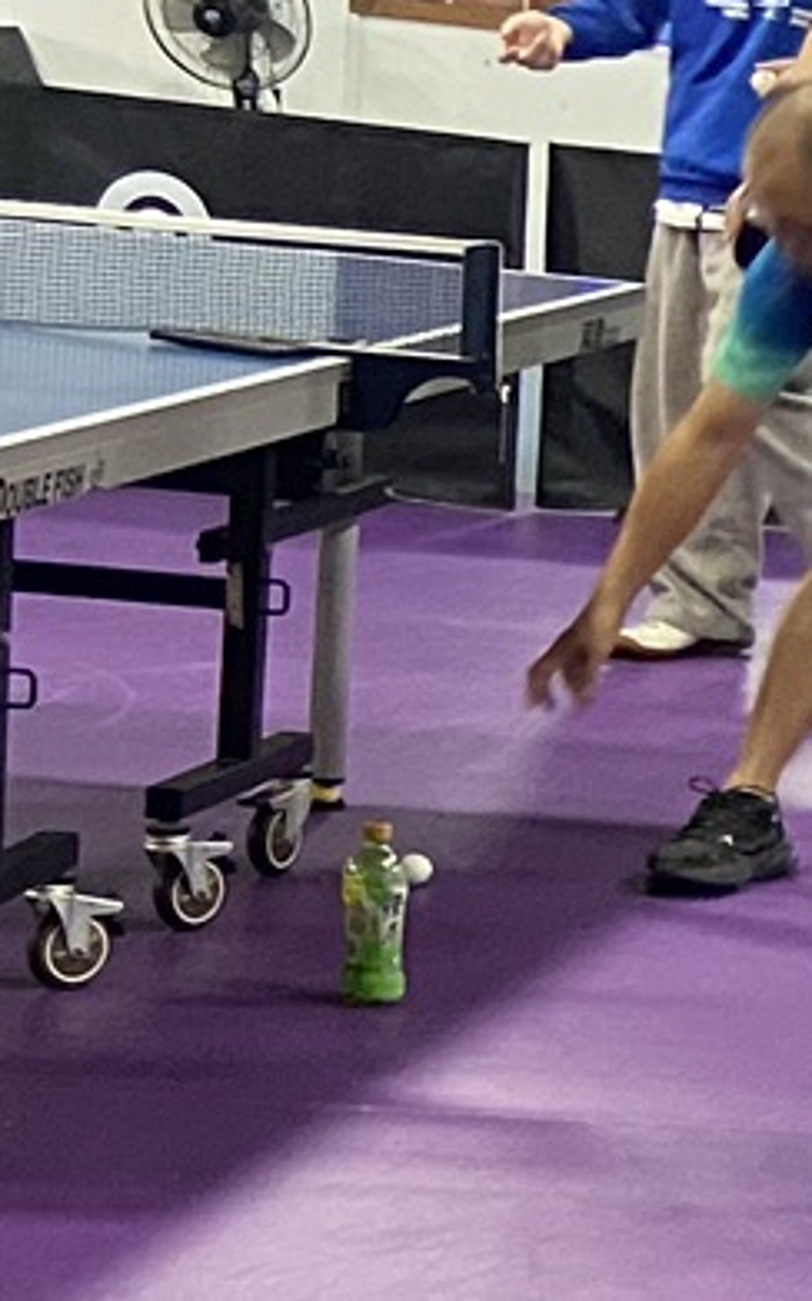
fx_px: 4998
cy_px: 792
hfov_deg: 7.3
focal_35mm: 141
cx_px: 3012
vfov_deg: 14.8
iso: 200
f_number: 1.8
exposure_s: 1/50
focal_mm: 4.25
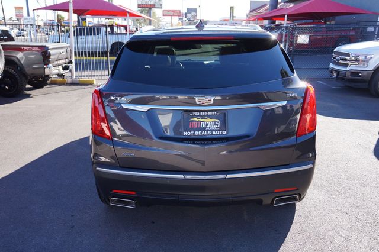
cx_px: 190
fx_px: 316
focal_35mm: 30
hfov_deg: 62.0
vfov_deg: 43.6
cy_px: 126
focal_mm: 20
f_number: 4.5
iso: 100
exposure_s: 1/160
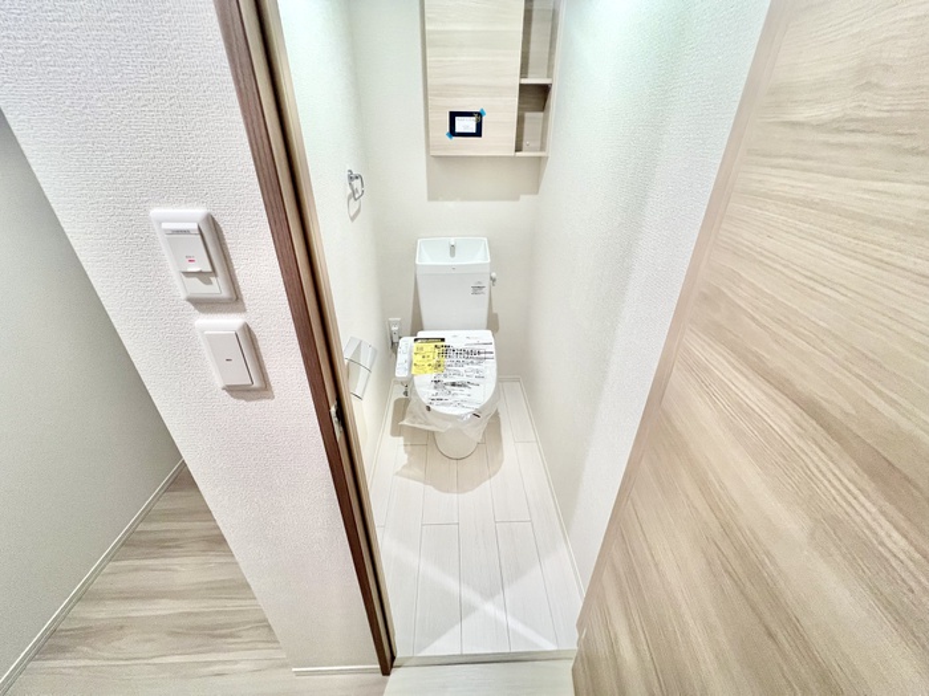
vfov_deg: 89.9
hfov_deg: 106.2
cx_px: 464
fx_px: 349
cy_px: 348
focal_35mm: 13
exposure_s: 1/99
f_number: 1.8
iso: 250
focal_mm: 1.57
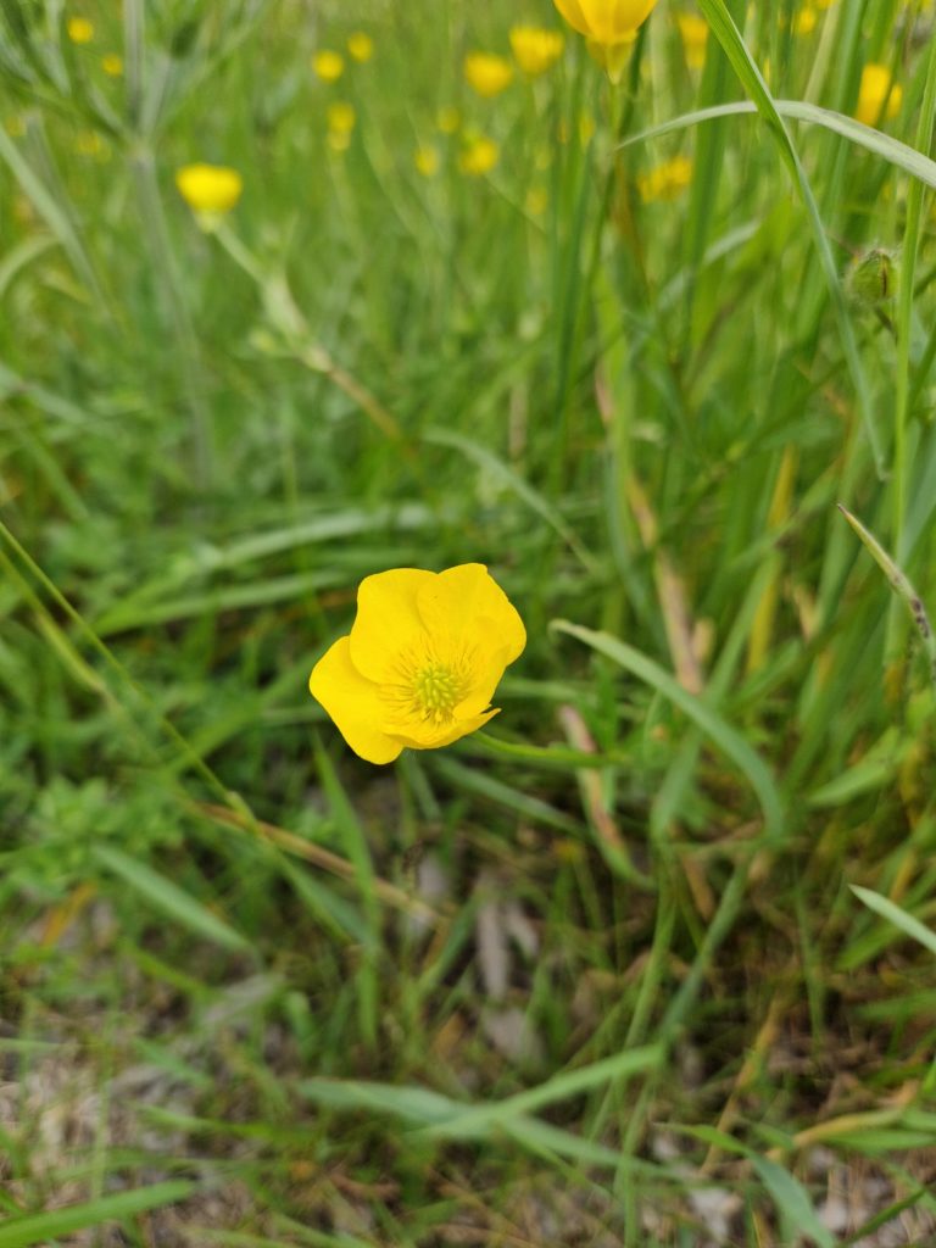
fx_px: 829
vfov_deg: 73.9
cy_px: 624
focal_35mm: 23
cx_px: 468
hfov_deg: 58.9
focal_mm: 5.4
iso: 50
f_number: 1.8
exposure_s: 1/3115
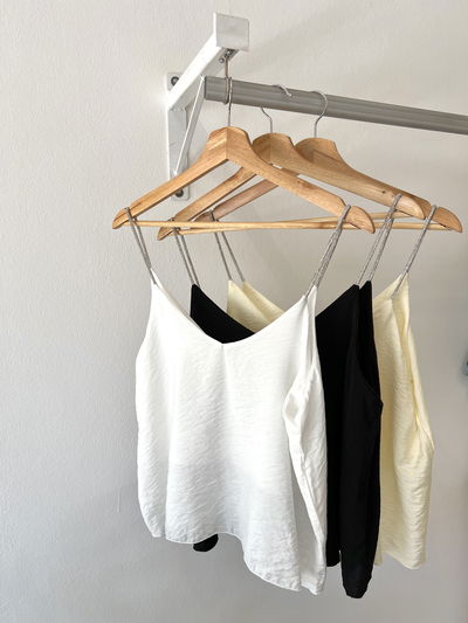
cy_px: 312
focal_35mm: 26
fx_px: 468
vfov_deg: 67.3
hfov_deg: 53.1
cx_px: 234
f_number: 1.5
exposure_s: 1/225
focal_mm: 5.7
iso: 40
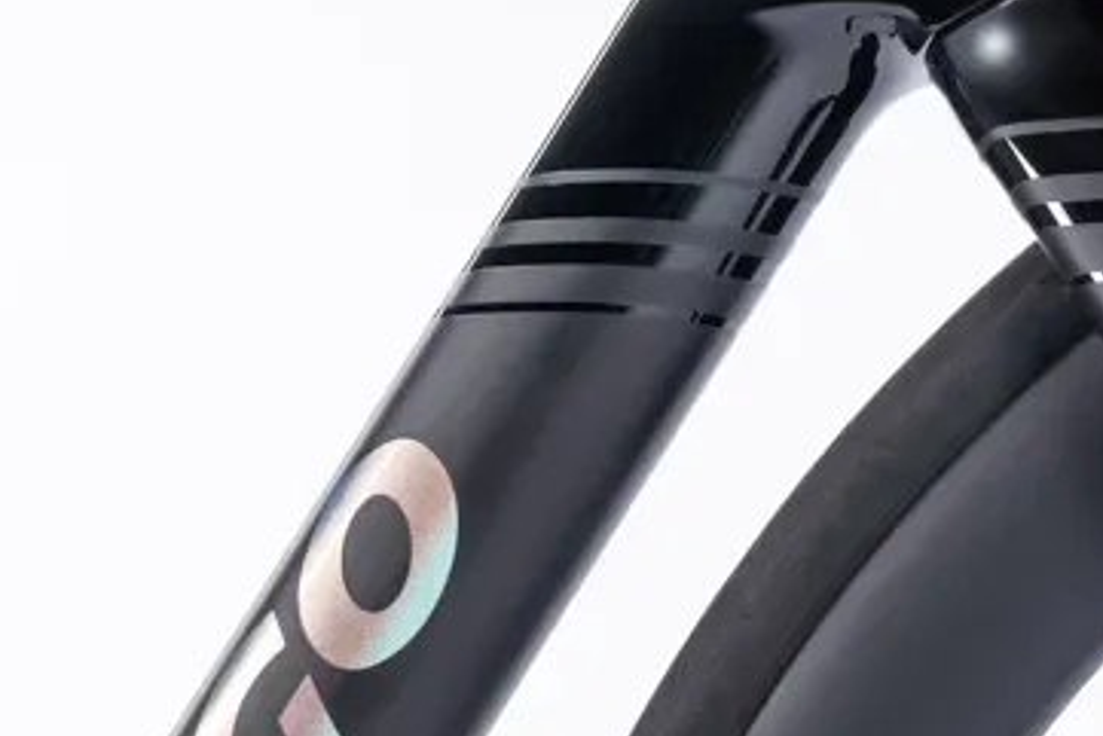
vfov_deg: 8.9
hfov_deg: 13.2
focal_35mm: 155
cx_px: 752
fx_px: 4751
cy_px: 194
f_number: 16
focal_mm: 70
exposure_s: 1/160
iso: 100
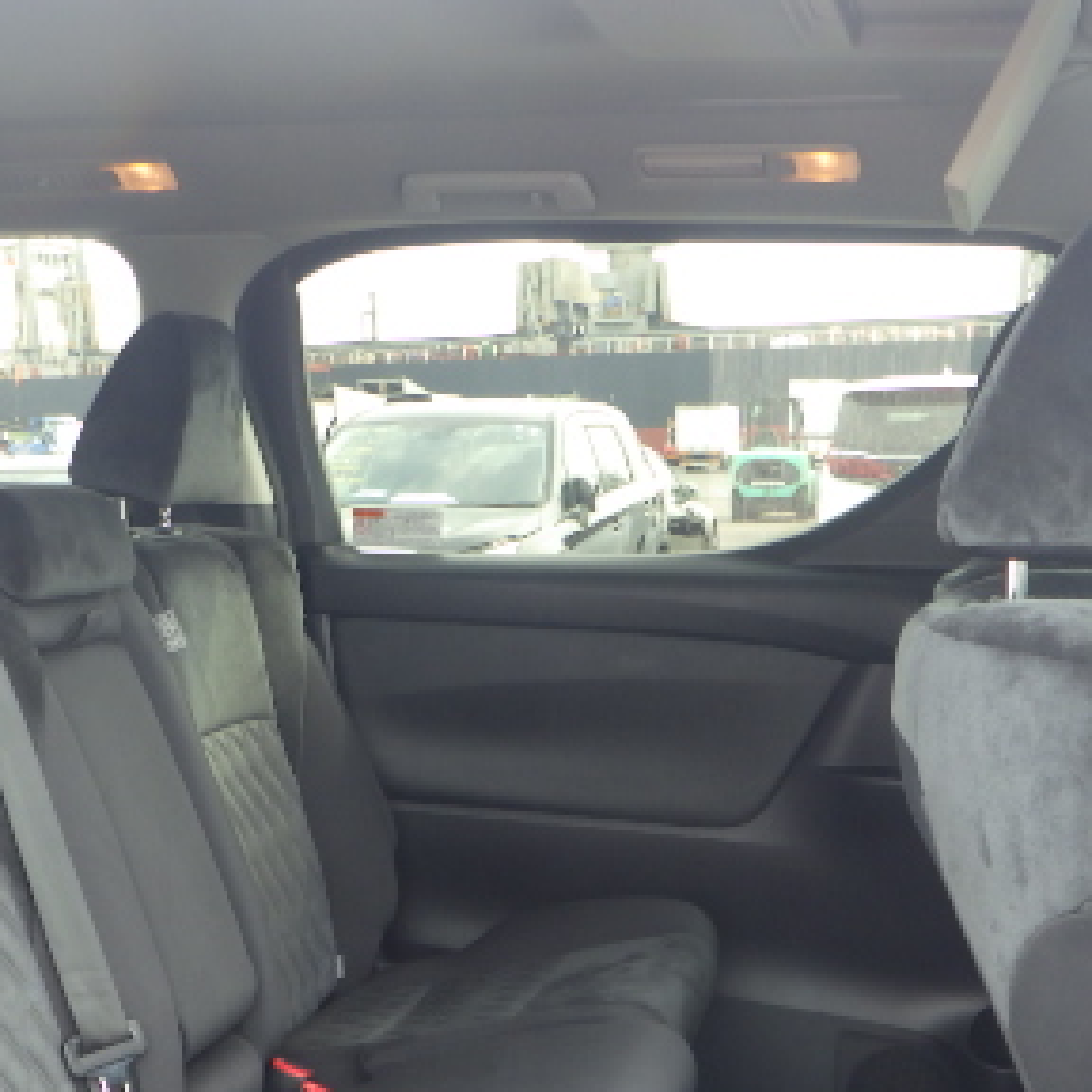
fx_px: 1963
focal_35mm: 55
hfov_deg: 31.1
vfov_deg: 30.5
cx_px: 569
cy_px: 838
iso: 125
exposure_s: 1/60
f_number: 3.5
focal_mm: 5
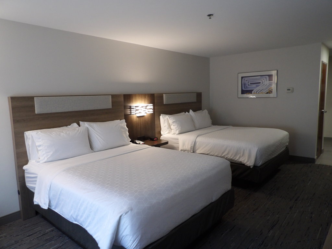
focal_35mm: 24
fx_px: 230
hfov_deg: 71.6
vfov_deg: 56.8
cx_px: 166
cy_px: 124
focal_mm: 4.3
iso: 220
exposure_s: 1/17
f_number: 3.2
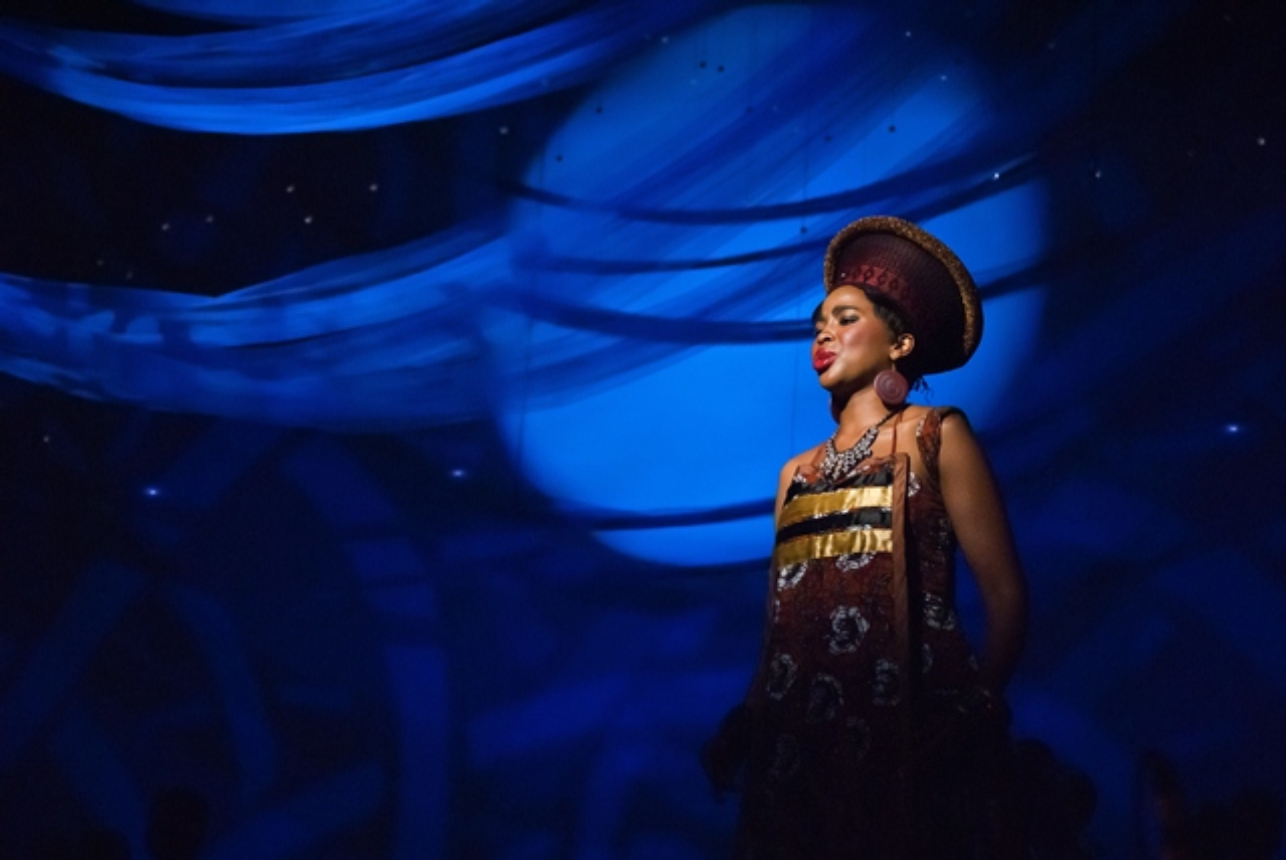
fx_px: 2950
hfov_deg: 24.6
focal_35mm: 82
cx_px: 643
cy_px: 430
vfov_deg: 16.6
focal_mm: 55
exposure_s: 1/100
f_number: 4.5
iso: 800
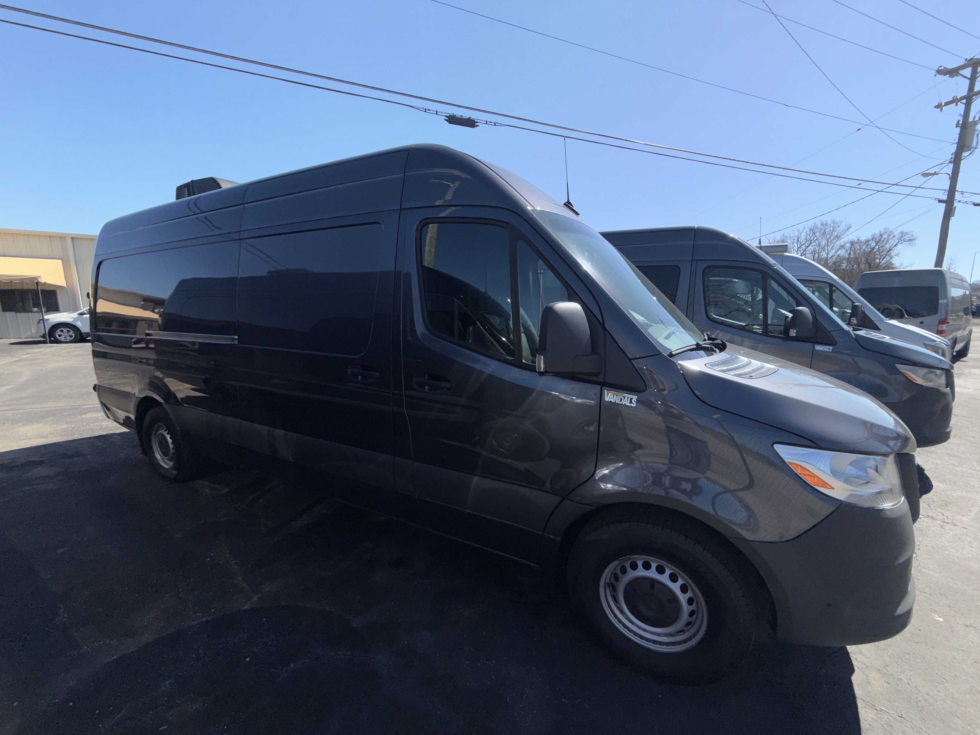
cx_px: 490
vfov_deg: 85.7
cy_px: 368
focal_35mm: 14
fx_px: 396
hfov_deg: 102.1
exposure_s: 1/1033
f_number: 2.2
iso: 16
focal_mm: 2.22
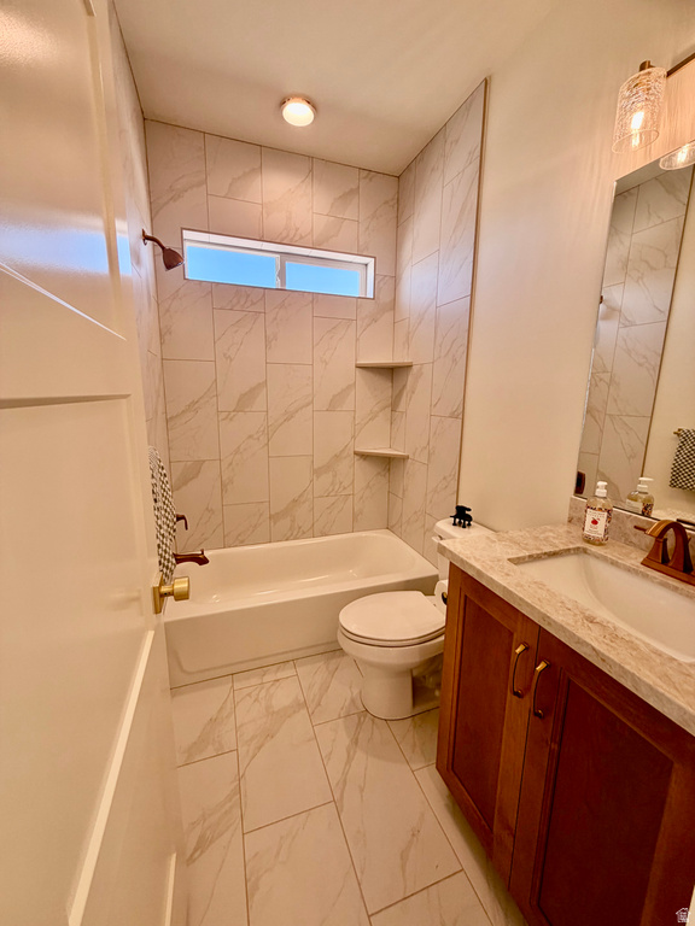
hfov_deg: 85.7
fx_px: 375
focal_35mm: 14
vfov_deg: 102.1
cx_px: 348
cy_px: 463
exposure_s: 1/121
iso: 50
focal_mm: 2.22
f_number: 2.2
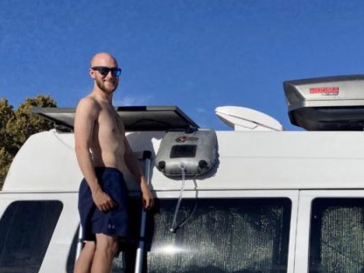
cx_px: 290
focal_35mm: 48
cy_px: 240
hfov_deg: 38.2
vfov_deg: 29.2
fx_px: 505
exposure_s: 1/7692
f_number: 1.8
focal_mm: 4.25
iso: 32
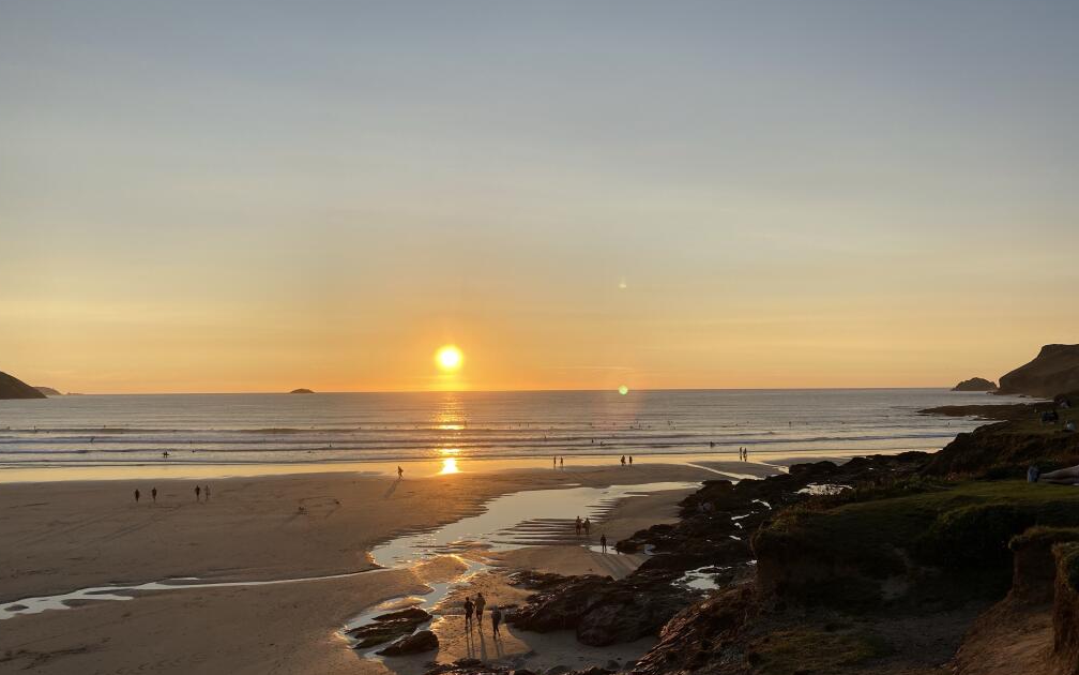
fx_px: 823
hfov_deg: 66.5
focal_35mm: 28
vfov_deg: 44.5
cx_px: 532
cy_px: 378
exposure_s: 1/2066
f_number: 1.8
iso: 32
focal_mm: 4.25
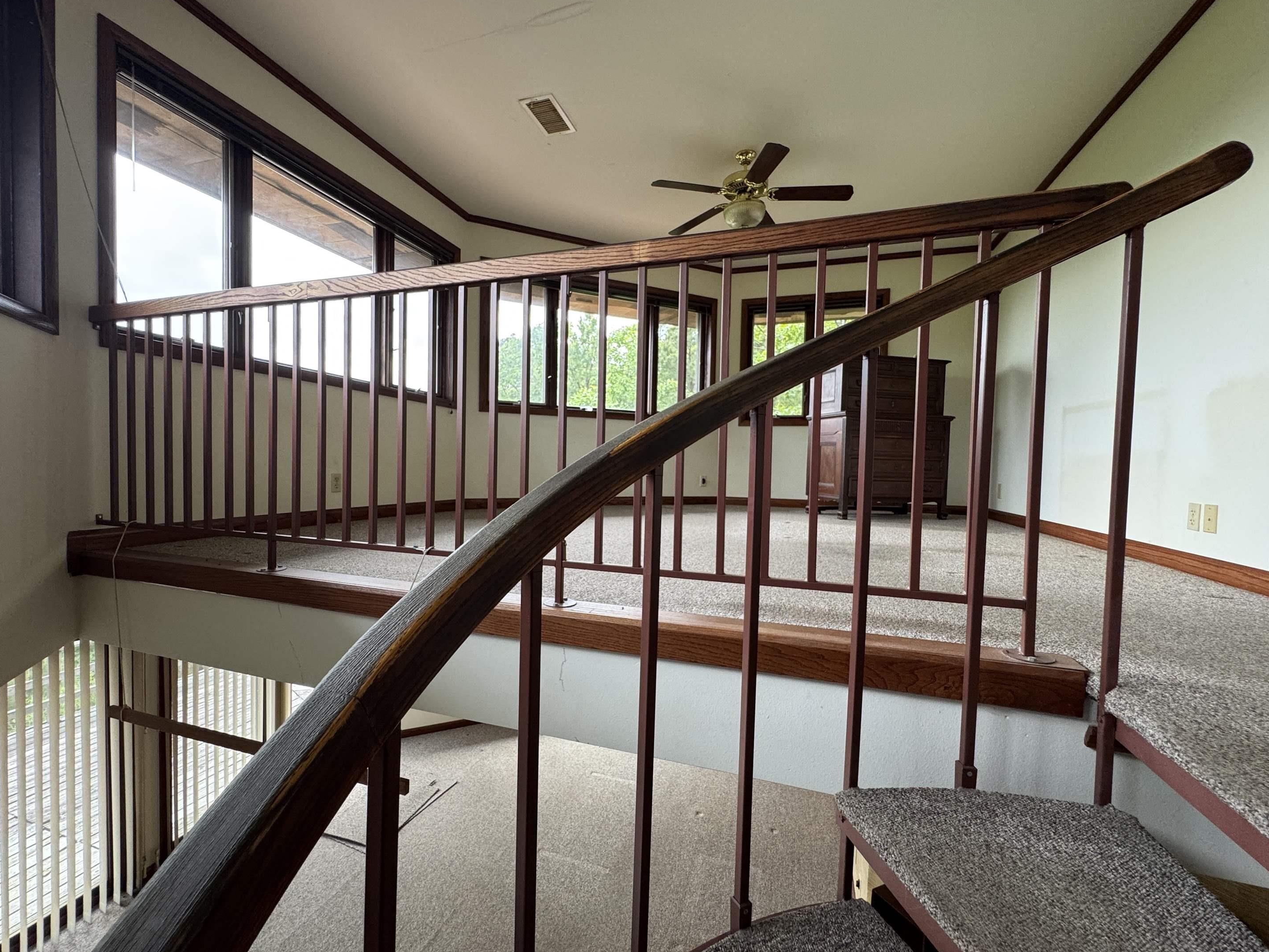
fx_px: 550
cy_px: 484
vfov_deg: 81.7
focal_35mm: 15
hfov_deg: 98.1
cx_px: 611
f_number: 2.2
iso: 200
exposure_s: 1/120
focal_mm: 2.22
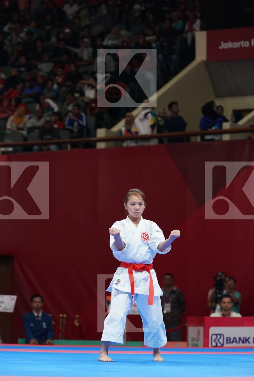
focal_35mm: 144
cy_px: 190
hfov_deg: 9.5
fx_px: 1524
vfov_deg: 14.3
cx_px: 127
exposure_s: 1/500
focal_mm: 144
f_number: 4
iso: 1600
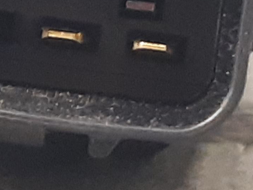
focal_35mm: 75
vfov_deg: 19.5
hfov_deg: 24.2
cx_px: -30
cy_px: 47
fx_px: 548
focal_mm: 3.93
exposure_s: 1/25
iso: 250
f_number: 1.7
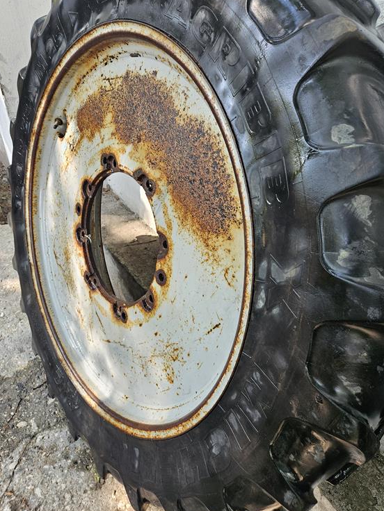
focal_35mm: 24
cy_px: 251
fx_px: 355
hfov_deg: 56.8
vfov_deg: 71.6
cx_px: 189
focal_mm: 5.4
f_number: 1.8
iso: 50
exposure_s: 1/100
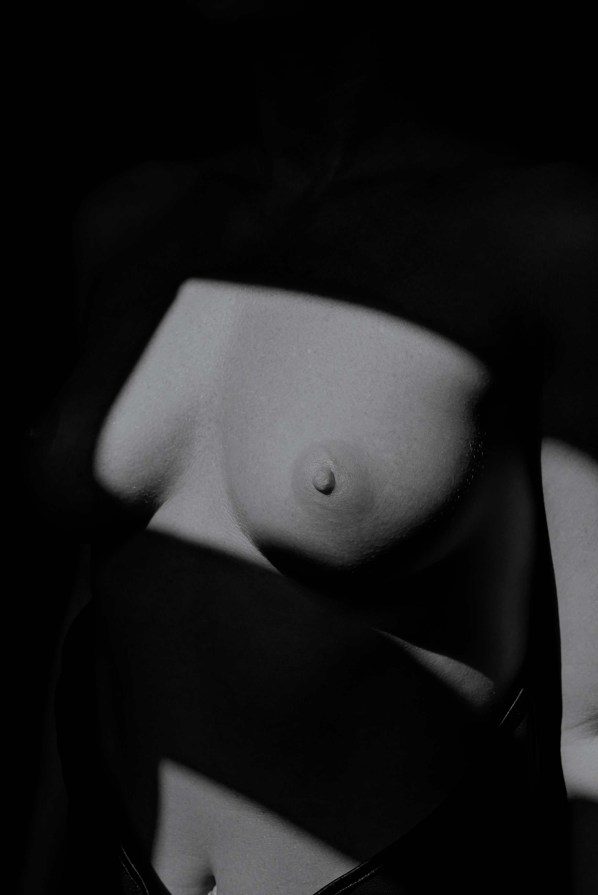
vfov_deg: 39.6
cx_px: 299
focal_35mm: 50
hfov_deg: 27.0
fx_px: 1245
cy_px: 448
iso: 280
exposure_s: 1/250
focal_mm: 50
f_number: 11
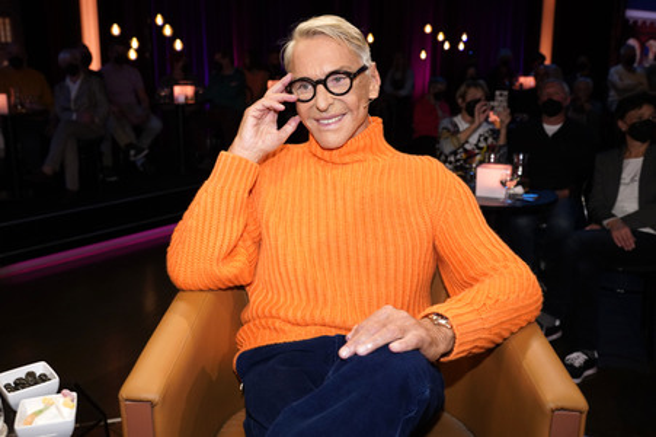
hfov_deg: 65.5
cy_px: 218
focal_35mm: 28
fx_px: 510
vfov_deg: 46.3
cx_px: 328
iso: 1600
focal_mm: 28
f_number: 4.5
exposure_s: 1/125
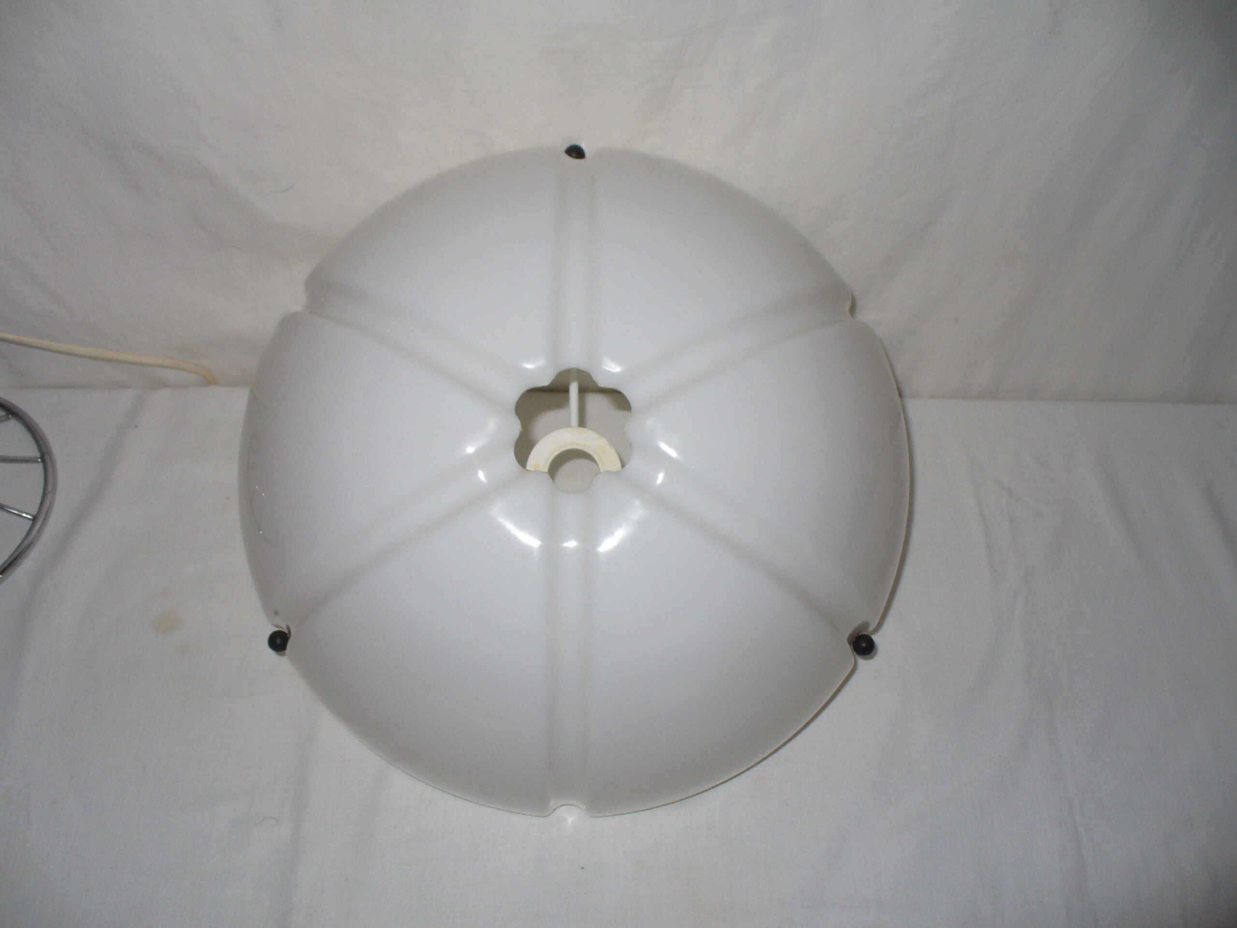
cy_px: 464
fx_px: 1322
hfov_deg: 50.1
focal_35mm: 37
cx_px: 618
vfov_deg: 38.7
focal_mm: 6.1
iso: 100
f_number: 2.8
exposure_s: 1/30
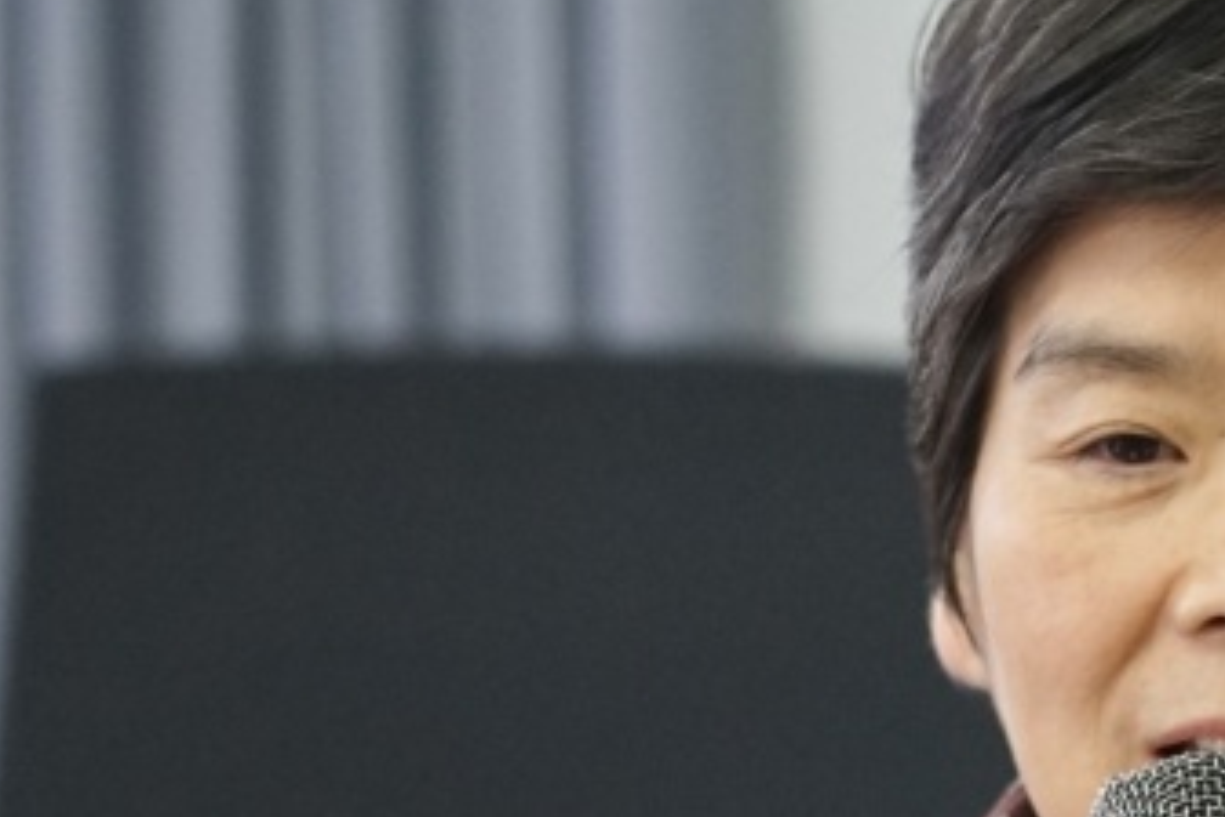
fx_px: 12964
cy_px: 1322
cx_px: 1349
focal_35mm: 381
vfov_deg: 3.6
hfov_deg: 5.4
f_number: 4
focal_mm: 100
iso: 1250
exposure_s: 1/160
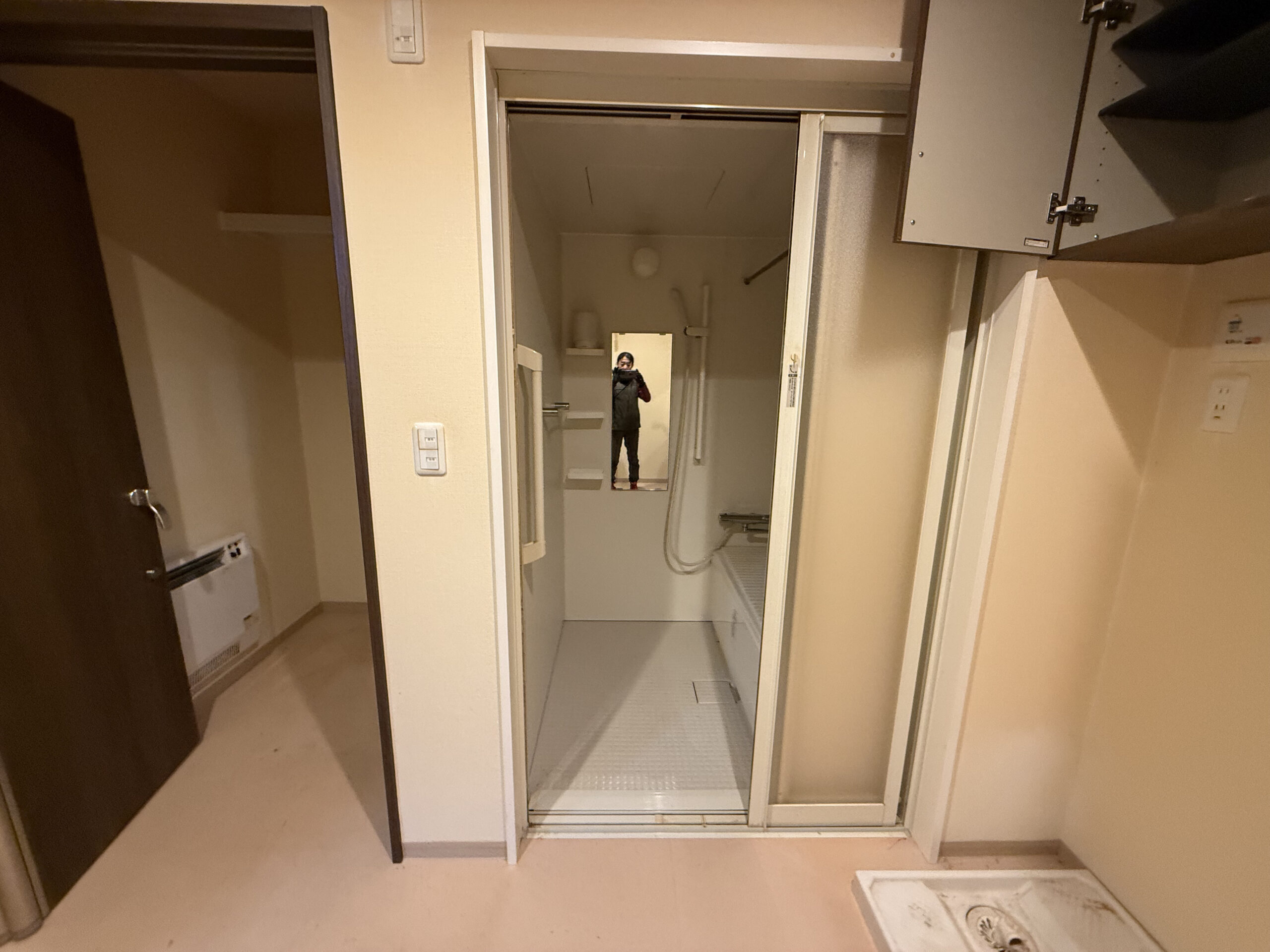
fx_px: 514
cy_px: 476
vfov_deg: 85.7
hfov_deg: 102.1
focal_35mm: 14
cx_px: 635
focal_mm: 2.22
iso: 250
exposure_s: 1/50
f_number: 2.2
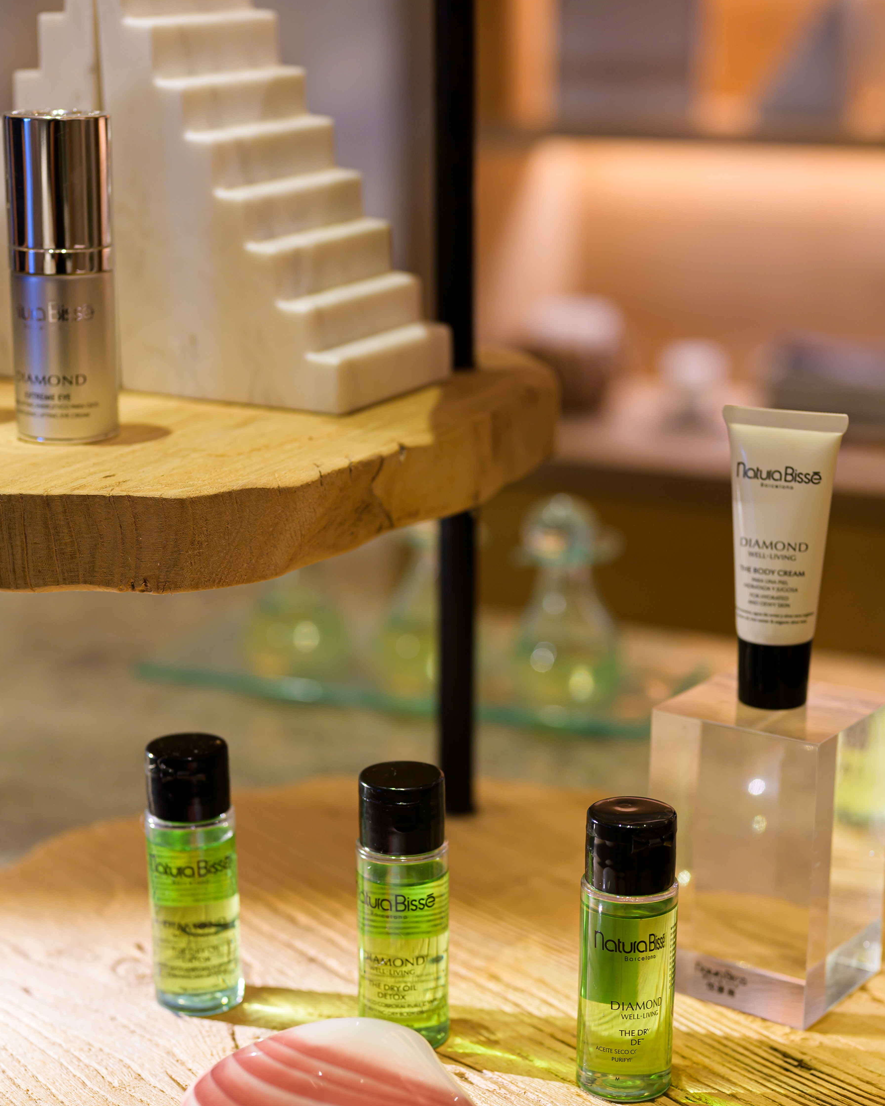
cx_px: 435
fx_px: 2030
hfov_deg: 24.6
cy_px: 712
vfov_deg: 30.3
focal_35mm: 62
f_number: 2.8
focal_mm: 50
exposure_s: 1/100
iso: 250
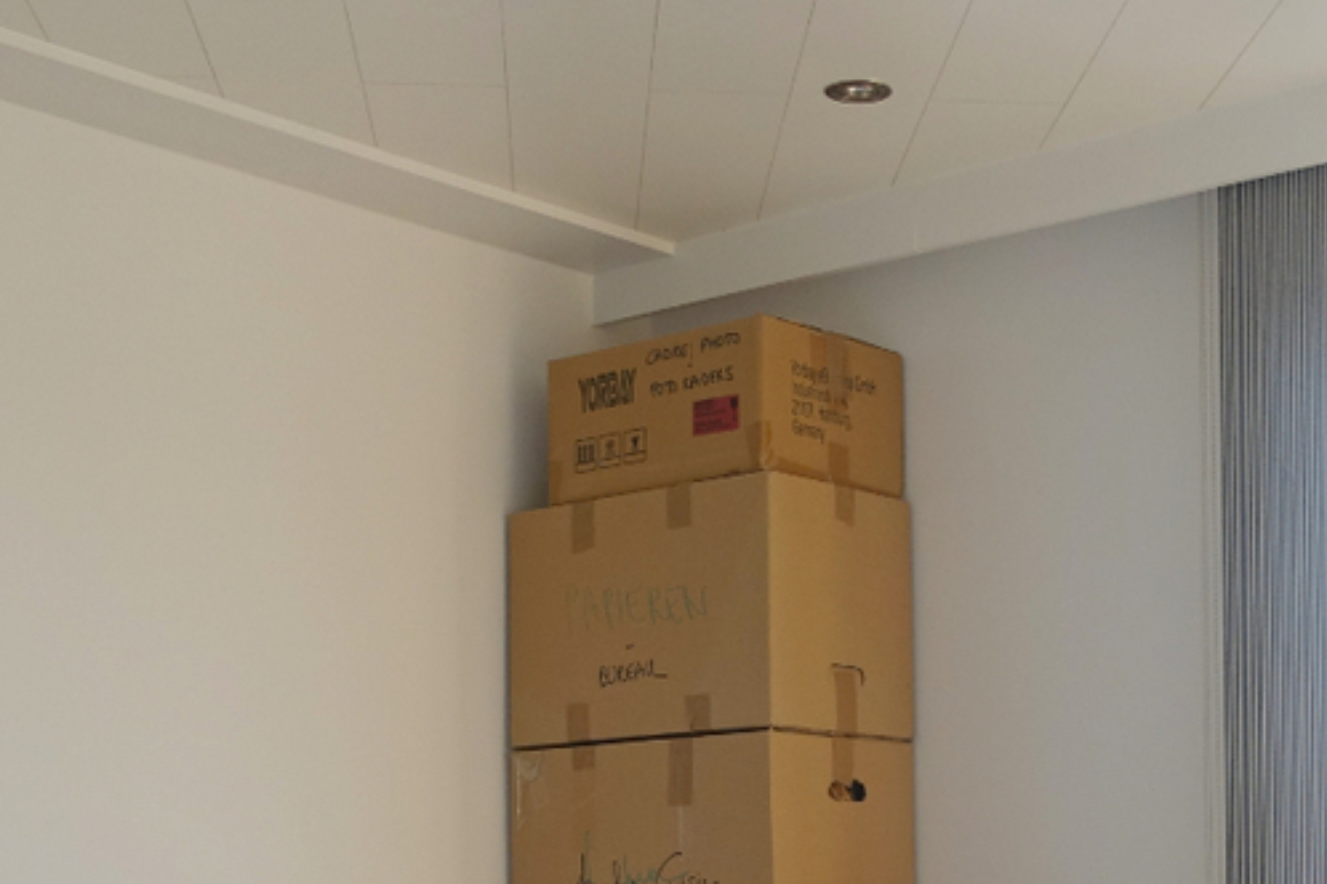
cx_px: 853
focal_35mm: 65
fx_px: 2396
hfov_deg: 30.8
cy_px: 935
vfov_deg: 20.1
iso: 125
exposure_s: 1/30
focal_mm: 8.8
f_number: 2.5
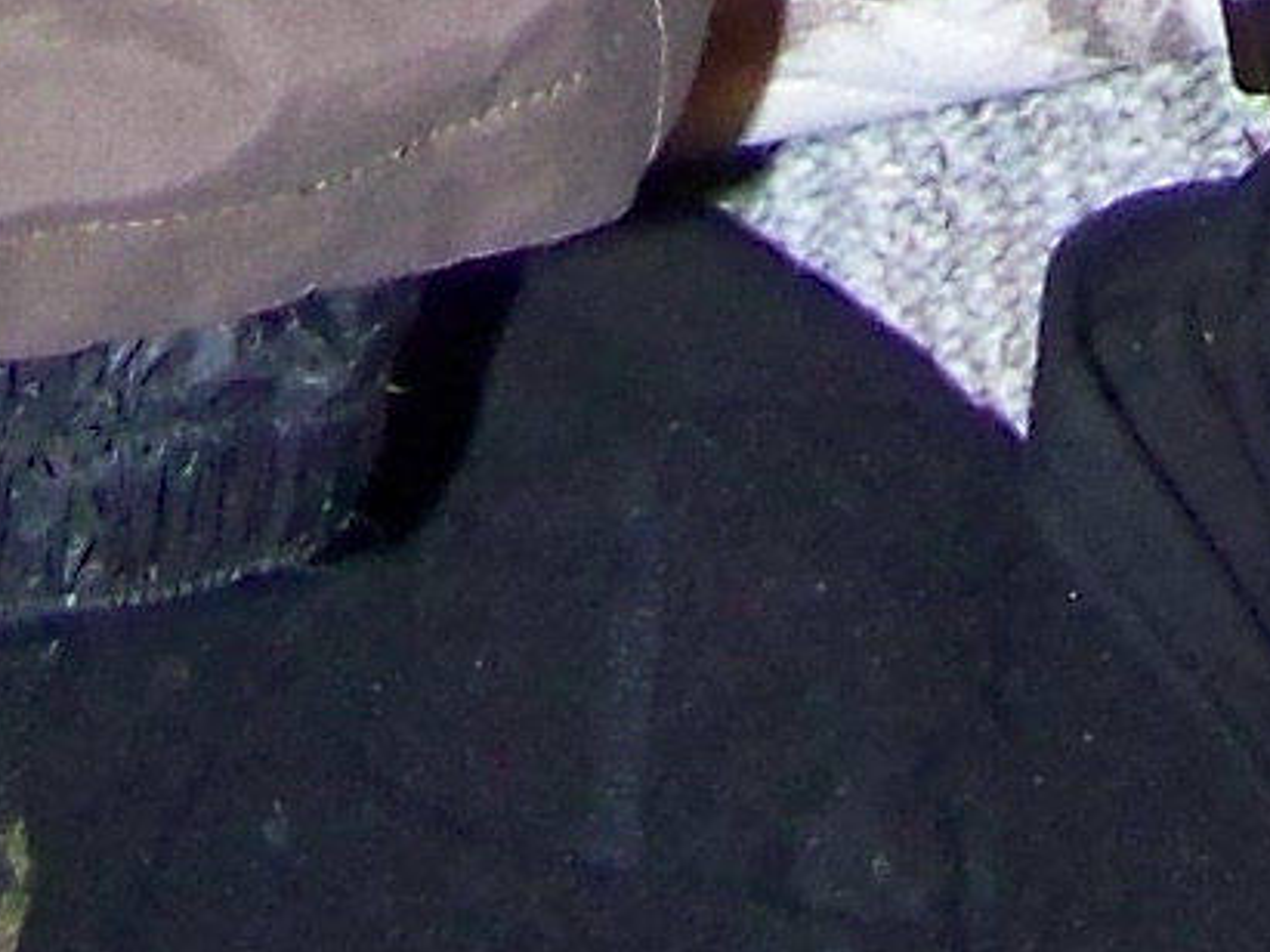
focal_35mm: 269
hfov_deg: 7.3
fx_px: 9866
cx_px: 1360
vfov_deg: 4.9
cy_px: -3196
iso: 200
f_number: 2.8
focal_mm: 5.85
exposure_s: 1/30
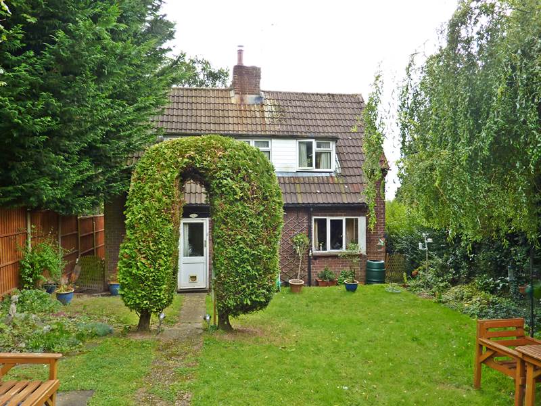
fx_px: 391
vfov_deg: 54.9
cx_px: 270
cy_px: 203
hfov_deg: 69.4
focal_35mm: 25
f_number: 3.5
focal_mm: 4.1
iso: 80
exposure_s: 1/100
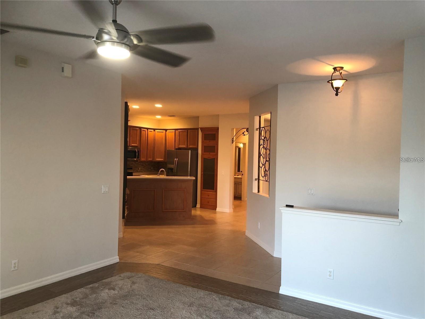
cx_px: 212
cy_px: 160
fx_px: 344
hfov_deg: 63.4
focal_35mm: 28
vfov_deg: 49.7
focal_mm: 3.99
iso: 40
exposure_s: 1/20
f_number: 1.8
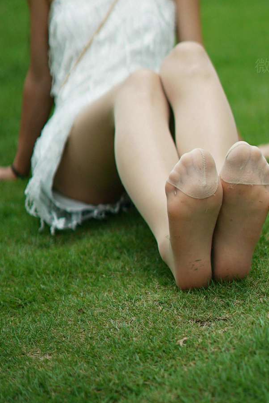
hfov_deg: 13.6
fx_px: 1120
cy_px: 121
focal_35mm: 100
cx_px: 211
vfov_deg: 20.3
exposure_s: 1/8000
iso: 250
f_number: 1.8
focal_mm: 50
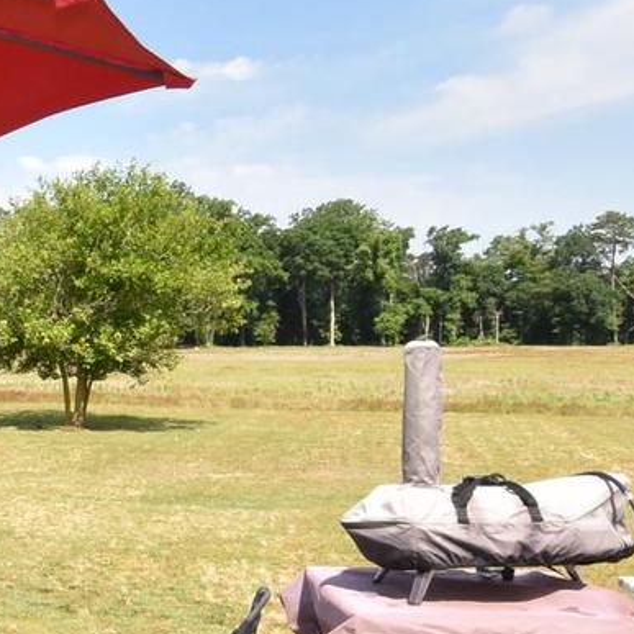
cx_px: -246
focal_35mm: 57
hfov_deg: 24.9
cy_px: 383
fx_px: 1181
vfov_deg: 30.0
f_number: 22
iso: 800
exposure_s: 1/200
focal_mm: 12
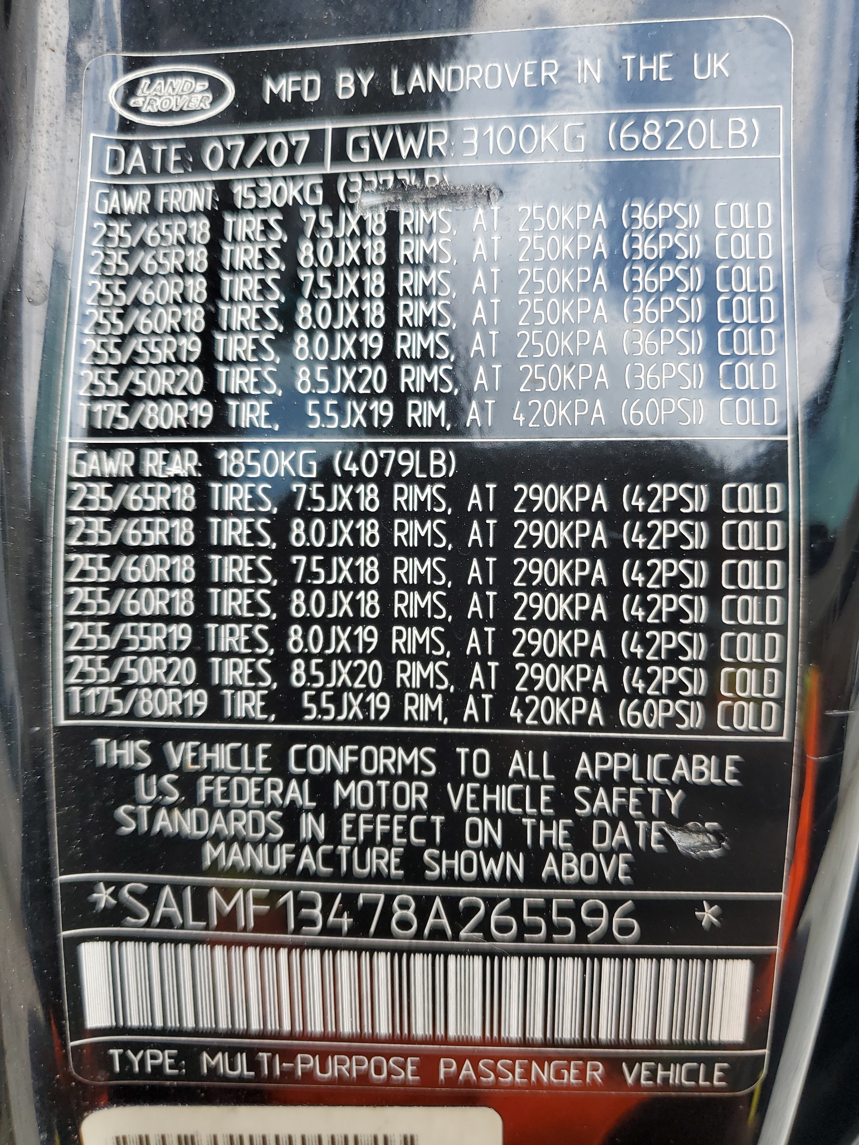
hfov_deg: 53.1
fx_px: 860
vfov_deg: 67.3
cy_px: 572
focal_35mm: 26
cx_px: 430
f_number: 1.5
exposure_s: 1/385
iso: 50
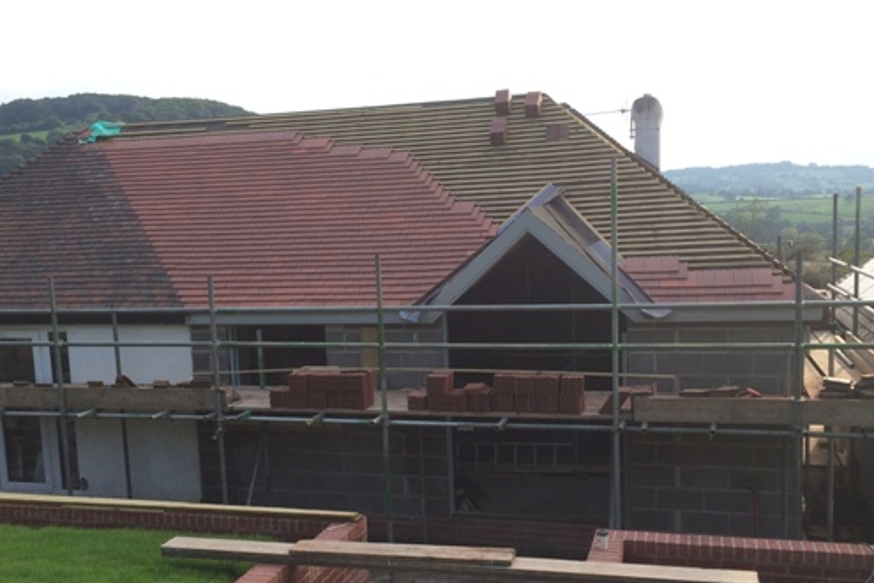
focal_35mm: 39
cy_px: 360
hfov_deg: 49.5
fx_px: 947
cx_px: 394
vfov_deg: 34.1
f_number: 2.2
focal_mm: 4.15
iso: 32
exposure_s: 1/507
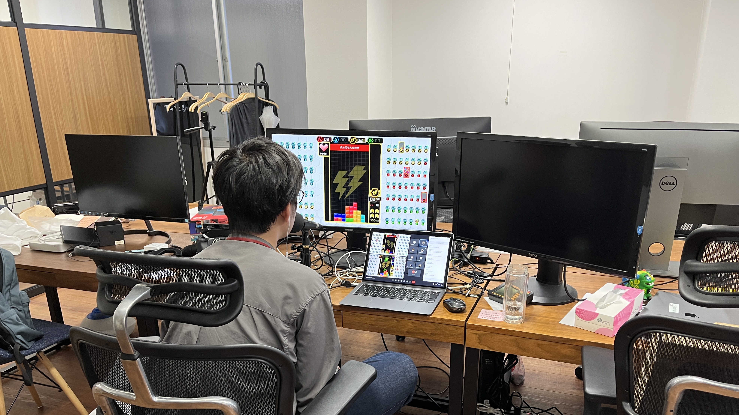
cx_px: 369
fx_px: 568
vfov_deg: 39.7
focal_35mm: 29
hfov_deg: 66.1
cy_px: 279
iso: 125
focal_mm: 5.1
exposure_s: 1/50
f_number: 1.6
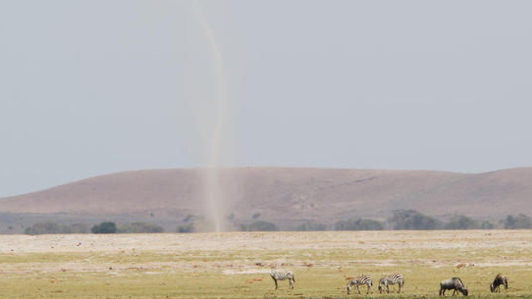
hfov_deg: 5.3
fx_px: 5728
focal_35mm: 406
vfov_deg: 3.0
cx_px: 237
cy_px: 125
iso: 100
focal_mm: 200
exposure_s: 1/200
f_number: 10
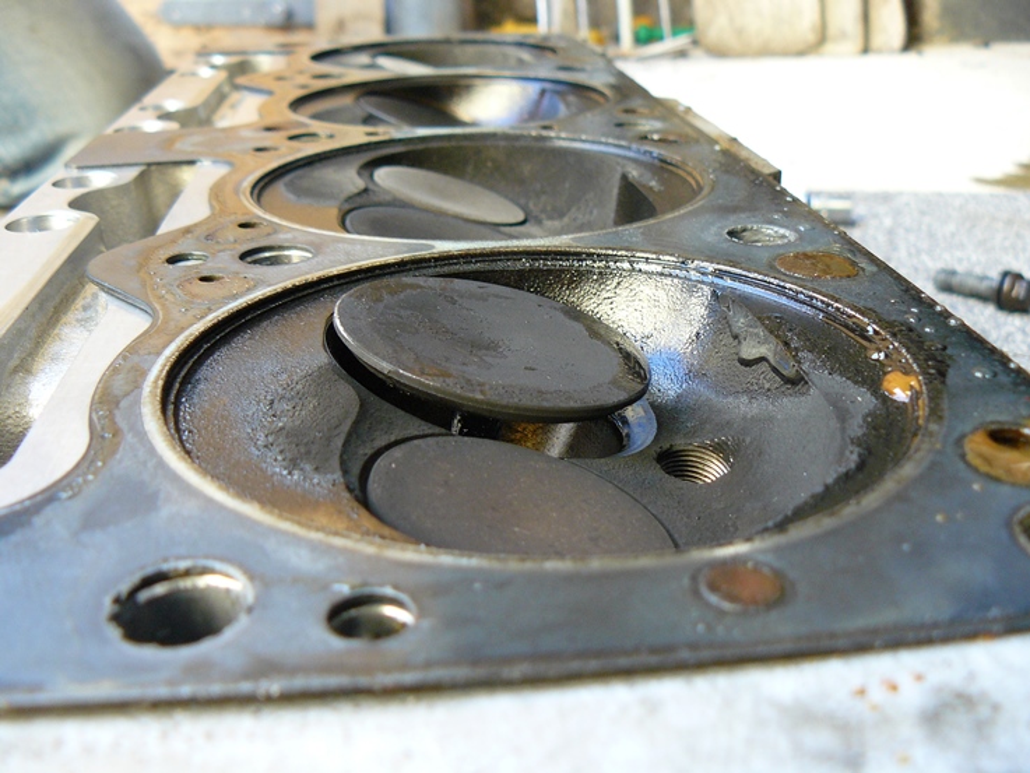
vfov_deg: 39.7
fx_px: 1071
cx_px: 515
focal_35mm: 36
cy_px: 386
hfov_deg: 51.3
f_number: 2.8
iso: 200
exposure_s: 1/15
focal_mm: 6
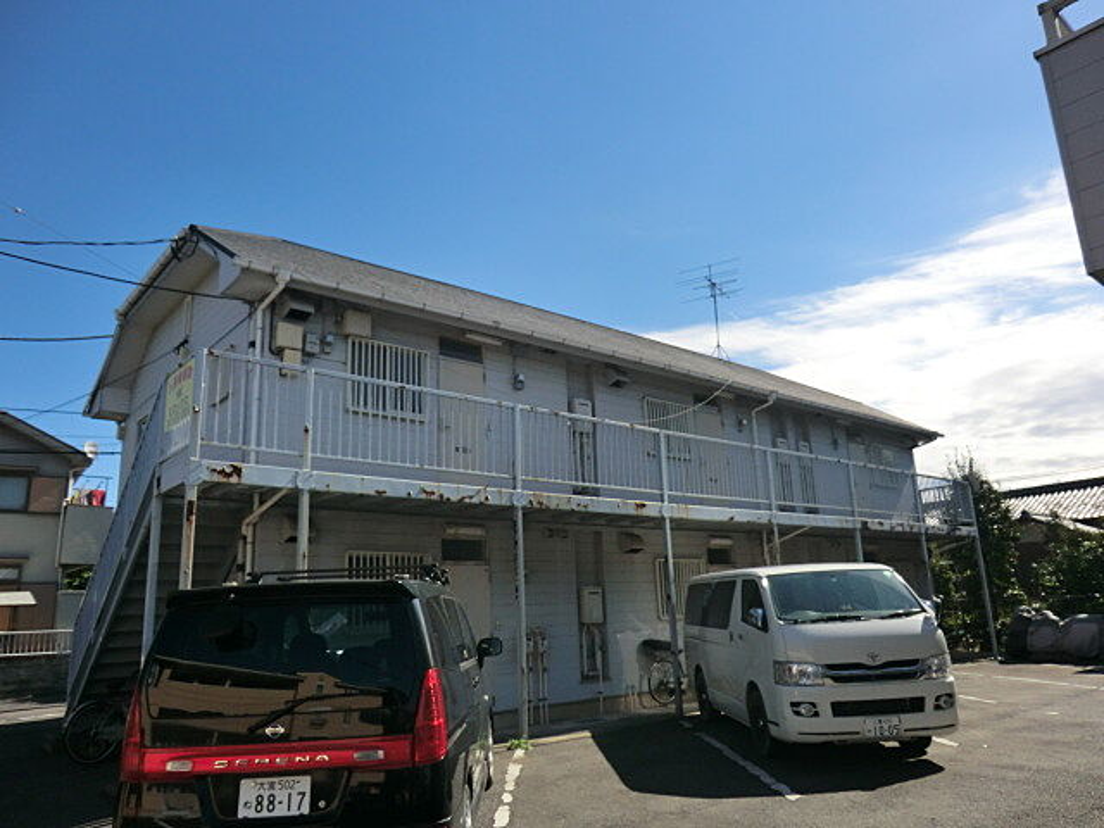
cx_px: 552
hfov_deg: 71.6
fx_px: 765
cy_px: 414
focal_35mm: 24
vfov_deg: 56.8
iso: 80
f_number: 7.5
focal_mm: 4.3
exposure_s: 1/320
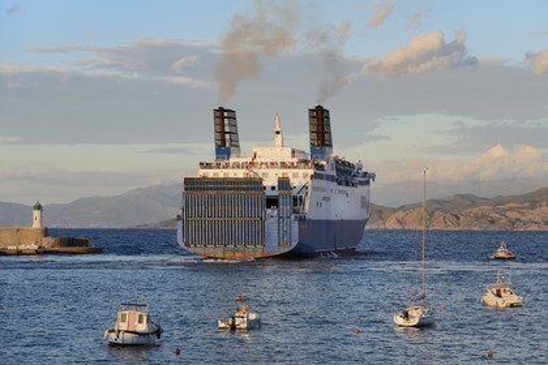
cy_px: 182
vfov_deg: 11.4
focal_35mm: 120
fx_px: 1827
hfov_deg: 17.1
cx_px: 274
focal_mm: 120
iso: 200
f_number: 7.1
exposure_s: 1/250
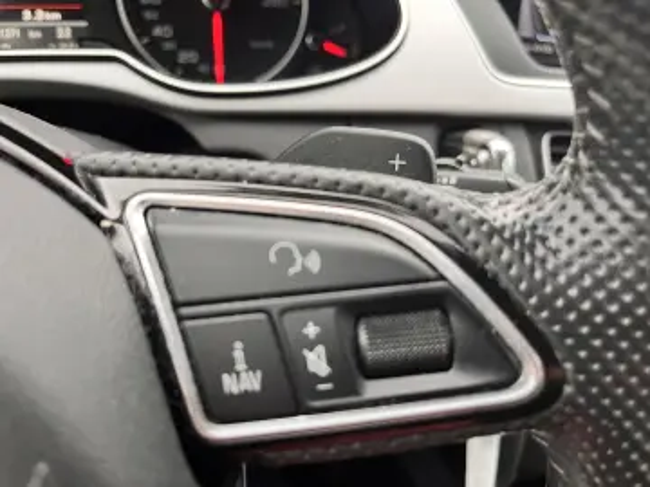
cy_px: 244
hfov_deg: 67.3
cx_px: 325
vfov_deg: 53.1
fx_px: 488
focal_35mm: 26
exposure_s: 1/60
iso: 200
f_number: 1.6
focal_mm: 5.1
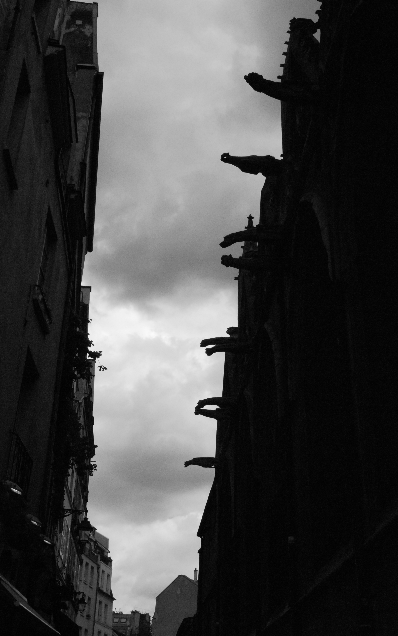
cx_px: 212
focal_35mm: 40
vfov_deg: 49.3
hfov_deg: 32.0
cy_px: 319
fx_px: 694
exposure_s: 1/1000
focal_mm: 26
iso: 1600
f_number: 16
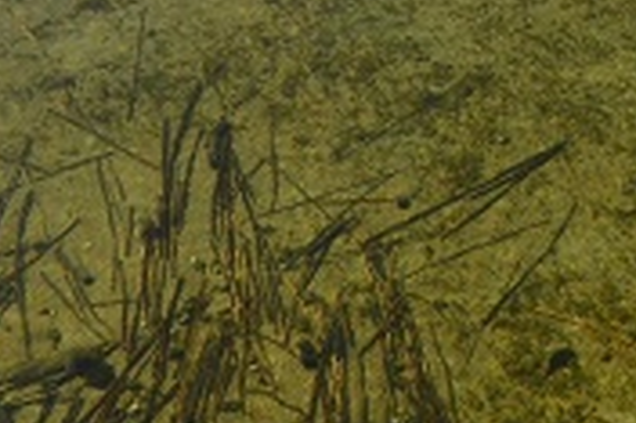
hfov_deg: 18.9
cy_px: -372
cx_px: 777
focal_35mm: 102
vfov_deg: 12.1
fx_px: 1800
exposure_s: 1/8000
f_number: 4
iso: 500
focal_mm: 12
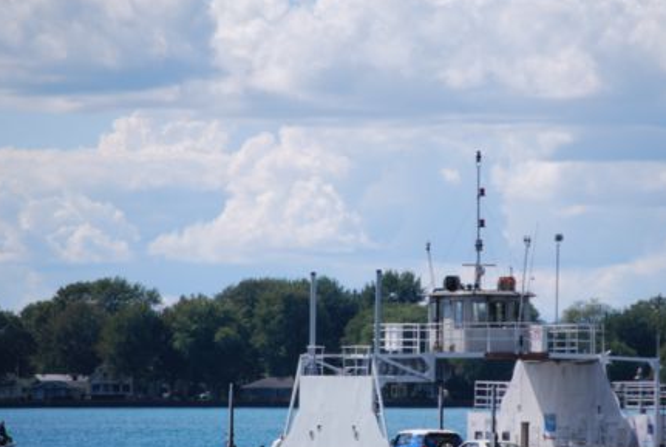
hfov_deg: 6.5
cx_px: 406
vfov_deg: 4.3
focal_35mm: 319
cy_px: 273
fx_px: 5907
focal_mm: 145
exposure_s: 1/1600
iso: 200
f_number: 5.3
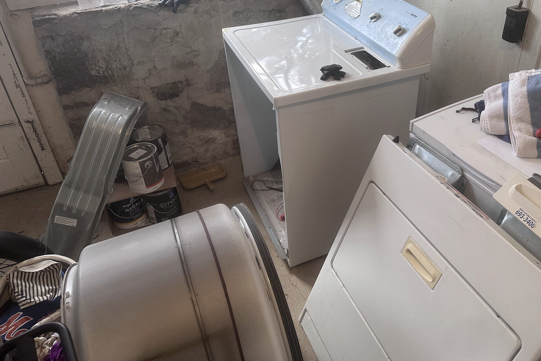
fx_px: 436
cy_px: 131
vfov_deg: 44.5
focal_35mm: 29
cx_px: 311
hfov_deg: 63.3
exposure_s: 1/120
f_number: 1.78
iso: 200
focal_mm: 6.86
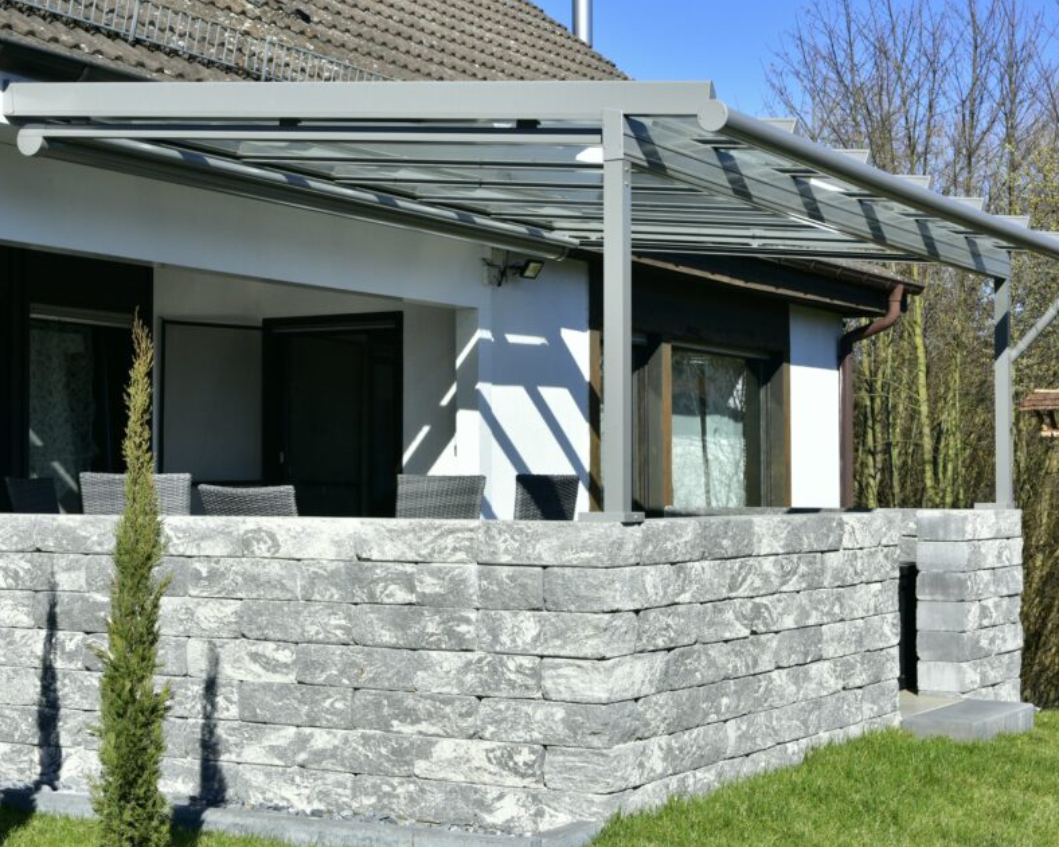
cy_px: 408
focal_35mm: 61
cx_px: 438
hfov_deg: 30.9
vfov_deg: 25.0
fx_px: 1911
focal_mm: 50
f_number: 13
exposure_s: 1/400
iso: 500
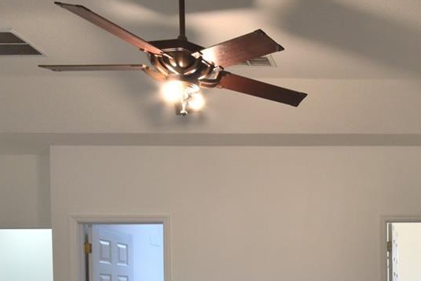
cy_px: 316
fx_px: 526
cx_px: 422
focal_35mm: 45
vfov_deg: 27.1
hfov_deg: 38.6
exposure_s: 1/15
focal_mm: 10
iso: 560
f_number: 10
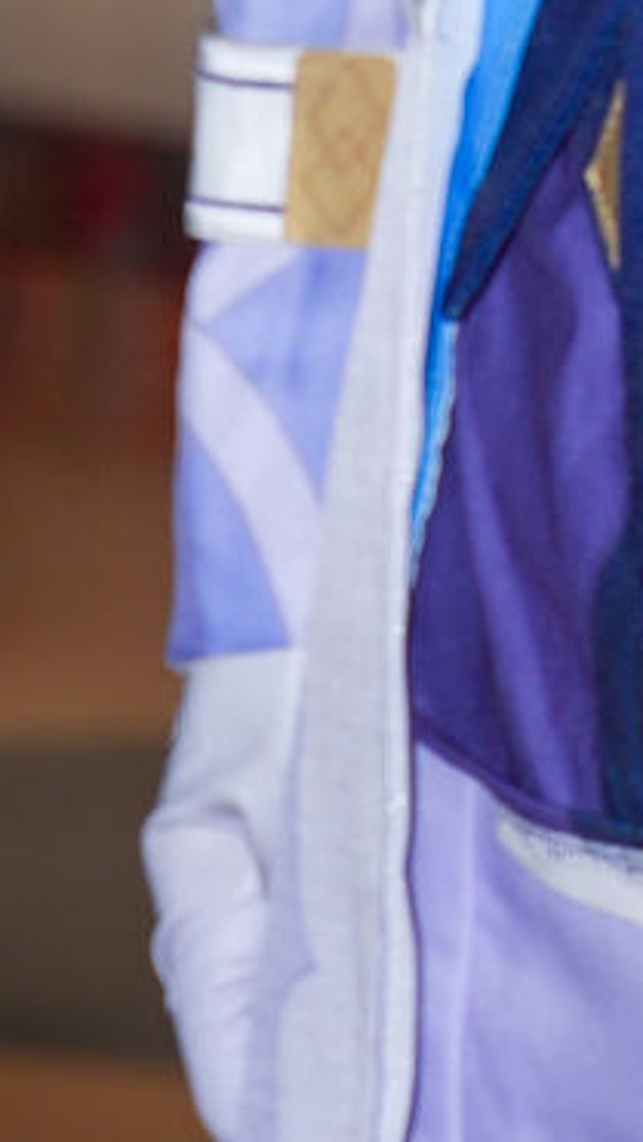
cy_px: -1662
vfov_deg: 3.2
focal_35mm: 667
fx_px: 20194
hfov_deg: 1.8
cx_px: 1138
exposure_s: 1/60
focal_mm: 70
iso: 160
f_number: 5.6
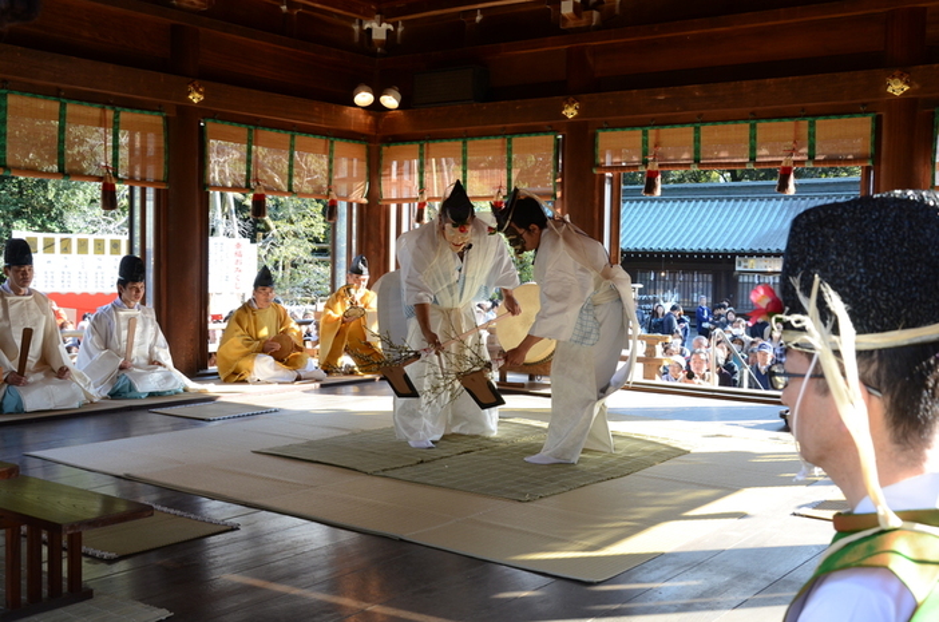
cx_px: 470
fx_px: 1015
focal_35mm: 39
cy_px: 311
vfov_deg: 34.1
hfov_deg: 49.6
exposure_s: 1/125
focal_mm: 26
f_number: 6.3
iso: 400
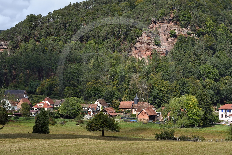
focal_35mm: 105
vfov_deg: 13.0
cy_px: 78
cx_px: 116
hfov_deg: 19.5
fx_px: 676
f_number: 9
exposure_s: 1/320
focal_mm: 105
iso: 200
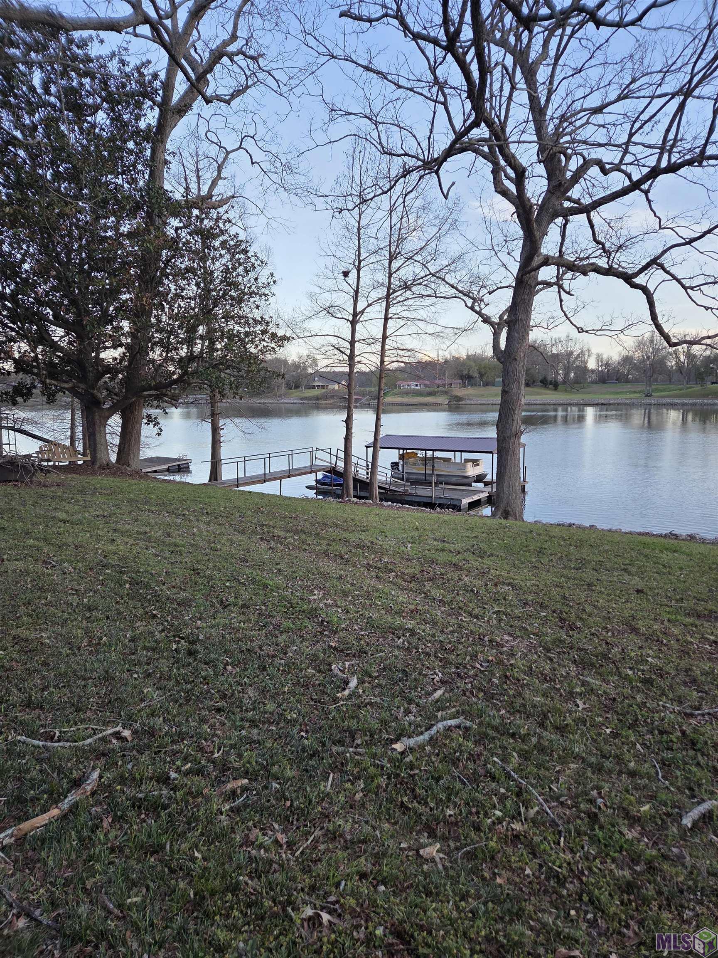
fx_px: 636
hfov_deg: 58.9
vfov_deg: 73.9
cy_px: 479
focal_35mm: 23
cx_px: 359
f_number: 1.8
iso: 80
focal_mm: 5.4
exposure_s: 1/859
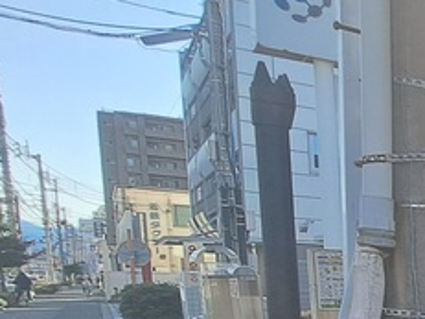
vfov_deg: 24.6
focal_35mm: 54
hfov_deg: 19.0
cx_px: 863
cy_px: 378
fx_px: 663
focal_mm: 1.74
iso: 50
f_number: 2.2
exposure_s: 1/455
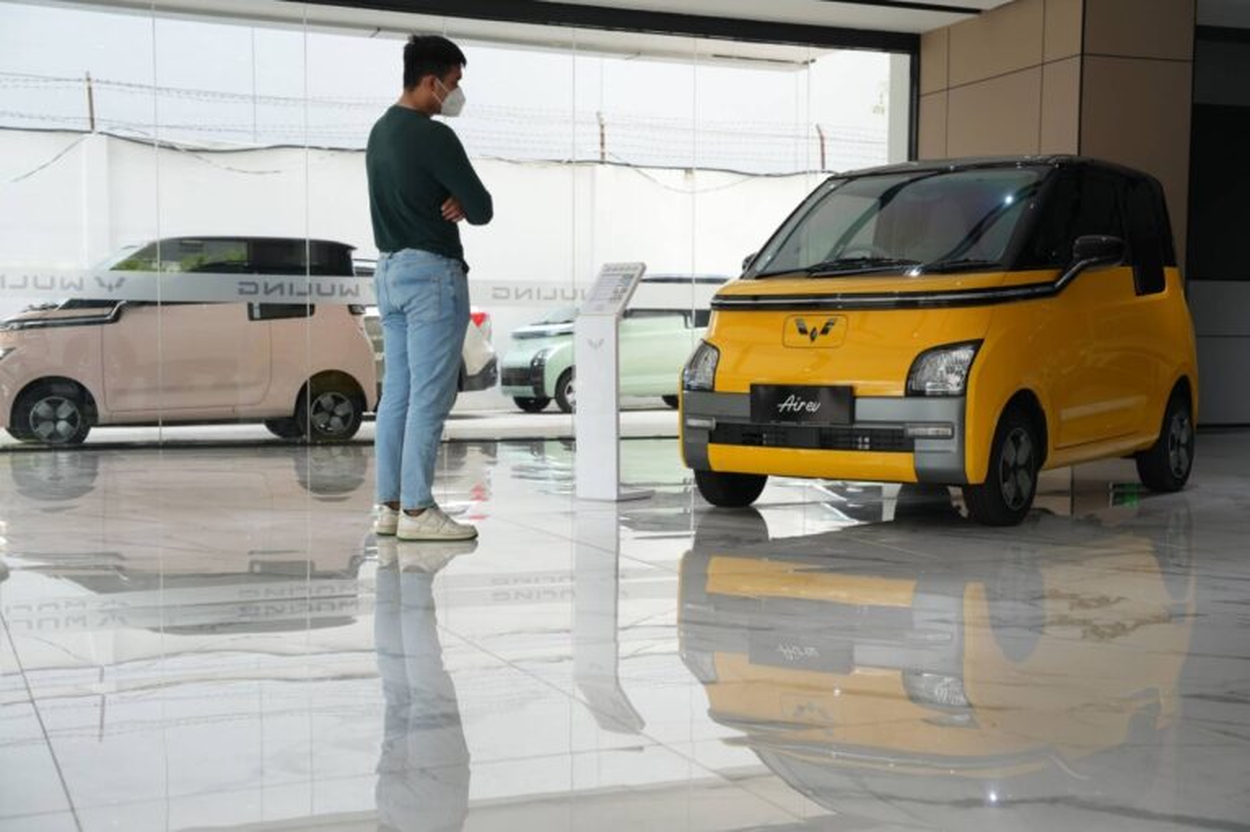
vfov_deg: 28.6
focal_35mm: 47
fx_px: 1631
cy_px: 416
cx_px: 625
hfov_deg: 41.9
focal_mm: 47
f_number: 4.5
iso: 800
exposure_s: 1/200
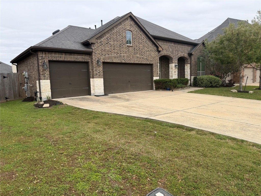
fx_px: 181
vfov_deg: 56.8
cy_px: 98
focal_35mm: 24
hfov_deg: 71.6
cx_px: 130
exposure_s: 1/3425
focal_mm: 6.76
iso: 80
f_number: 1.78
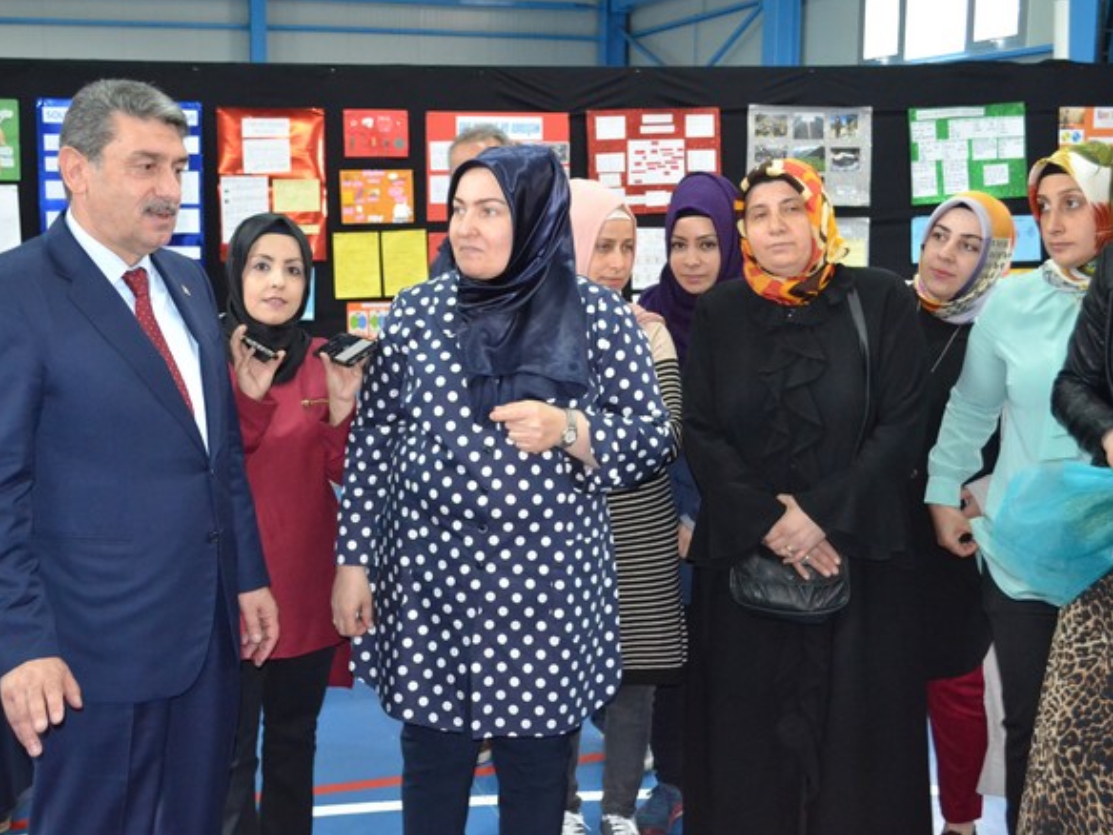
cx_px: 482
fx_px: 1383
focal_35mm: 43
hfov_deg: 43.8
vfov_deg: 33.6
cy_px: 420
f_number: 4.2
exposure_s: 1/60
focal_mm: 26
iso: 3200
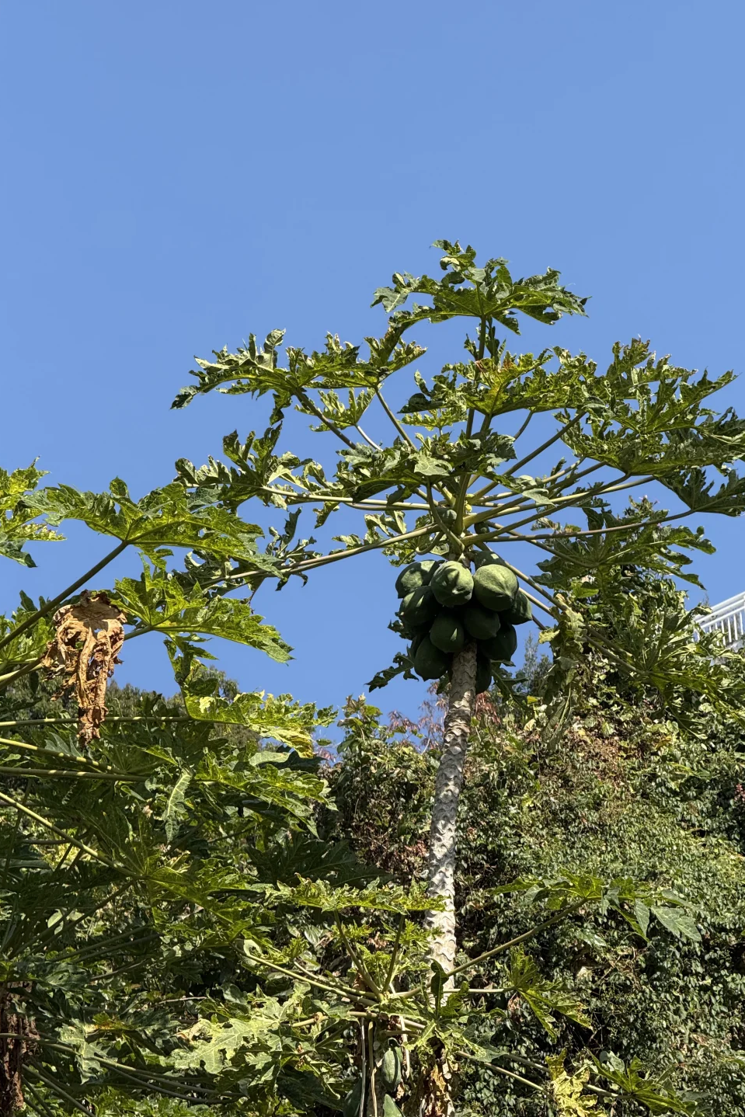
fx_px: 3879
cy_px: 558
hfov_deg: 11.0
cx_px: 364
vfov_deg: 16.4
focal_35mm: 125
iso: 64
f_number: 2.8
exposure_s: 1/1080
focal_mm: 15.66
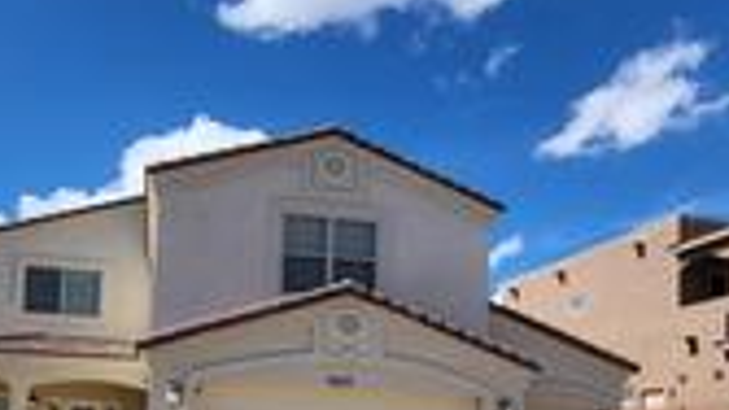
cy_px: 423
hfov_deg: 57.4
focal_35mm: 34
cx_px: 279
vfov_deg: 31.6
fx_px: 657
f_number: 2.2
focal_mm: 1.74
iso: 32
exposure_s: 1/1623
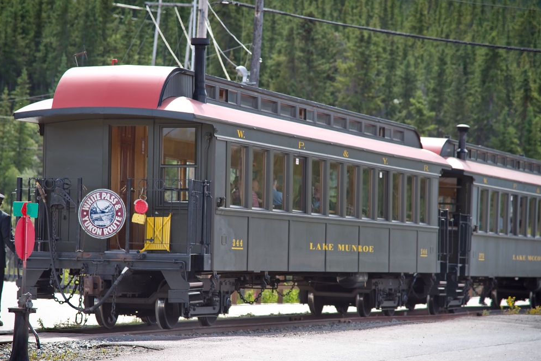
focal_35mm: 156
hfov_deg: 13.2
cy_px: 199
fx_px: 2345
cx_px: 252
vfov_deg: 8.8
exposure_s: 1/250
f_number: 4
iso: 100
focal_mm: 120
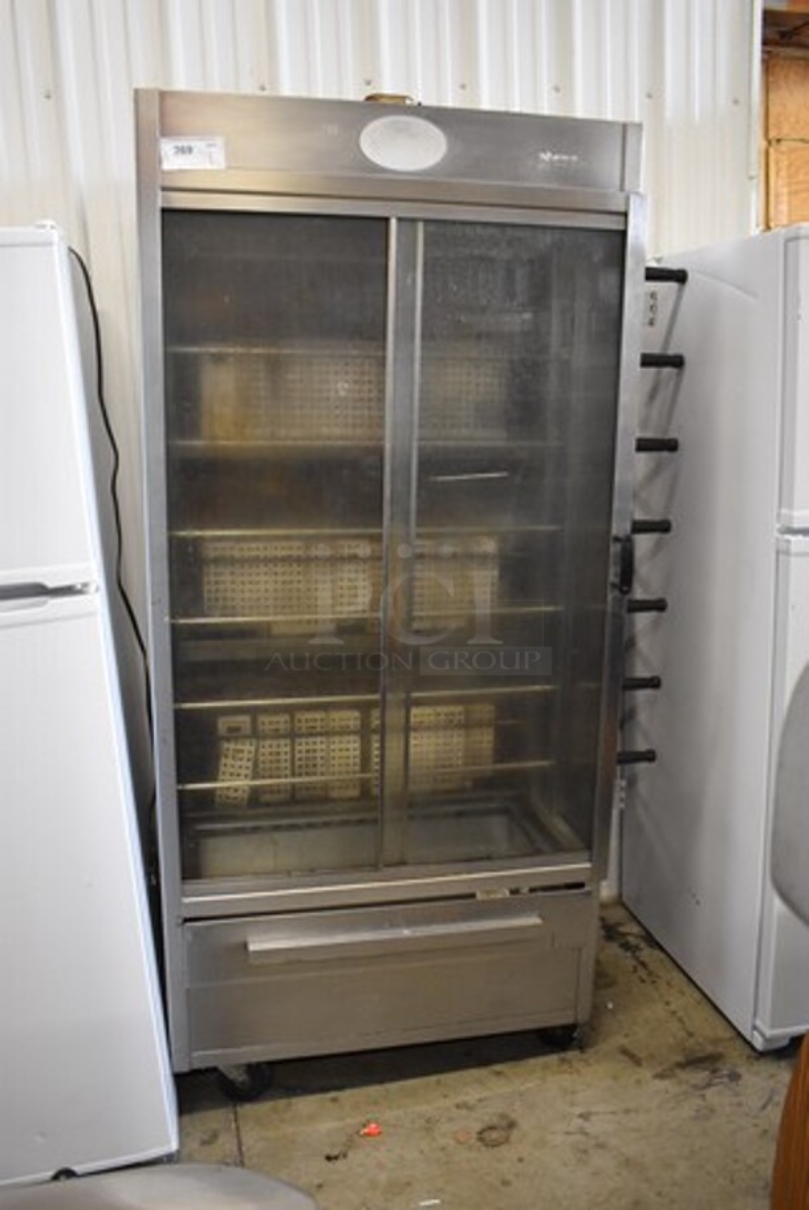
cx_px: 404
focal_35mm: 30
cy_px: 605
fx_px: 1009
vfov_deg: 61.9
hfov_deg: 43.7
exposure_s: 1/125
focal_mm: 20
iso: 2200
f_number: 3.8
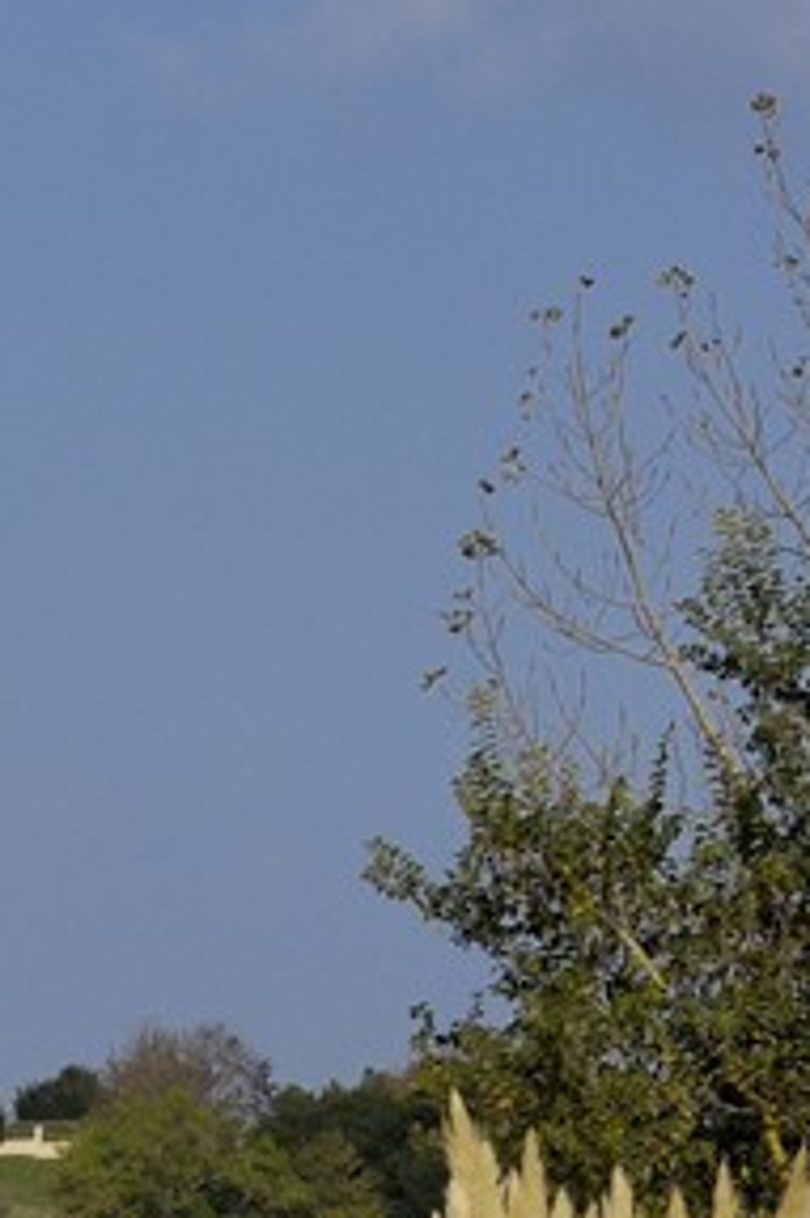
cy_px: 1765
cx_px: -2103
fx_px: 11860
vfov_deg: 5.8
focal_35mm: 351
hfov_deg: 3.7
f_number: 11
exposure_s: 1/160
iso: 100
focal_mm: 42
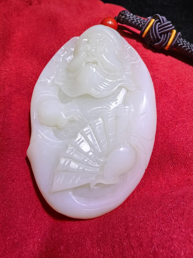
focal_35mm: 27
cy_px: 129
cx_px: 96
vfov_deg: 65.3
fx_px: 201
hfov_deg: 51.4
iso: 160
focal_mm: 1.95
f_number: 2.2
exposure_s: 1/100
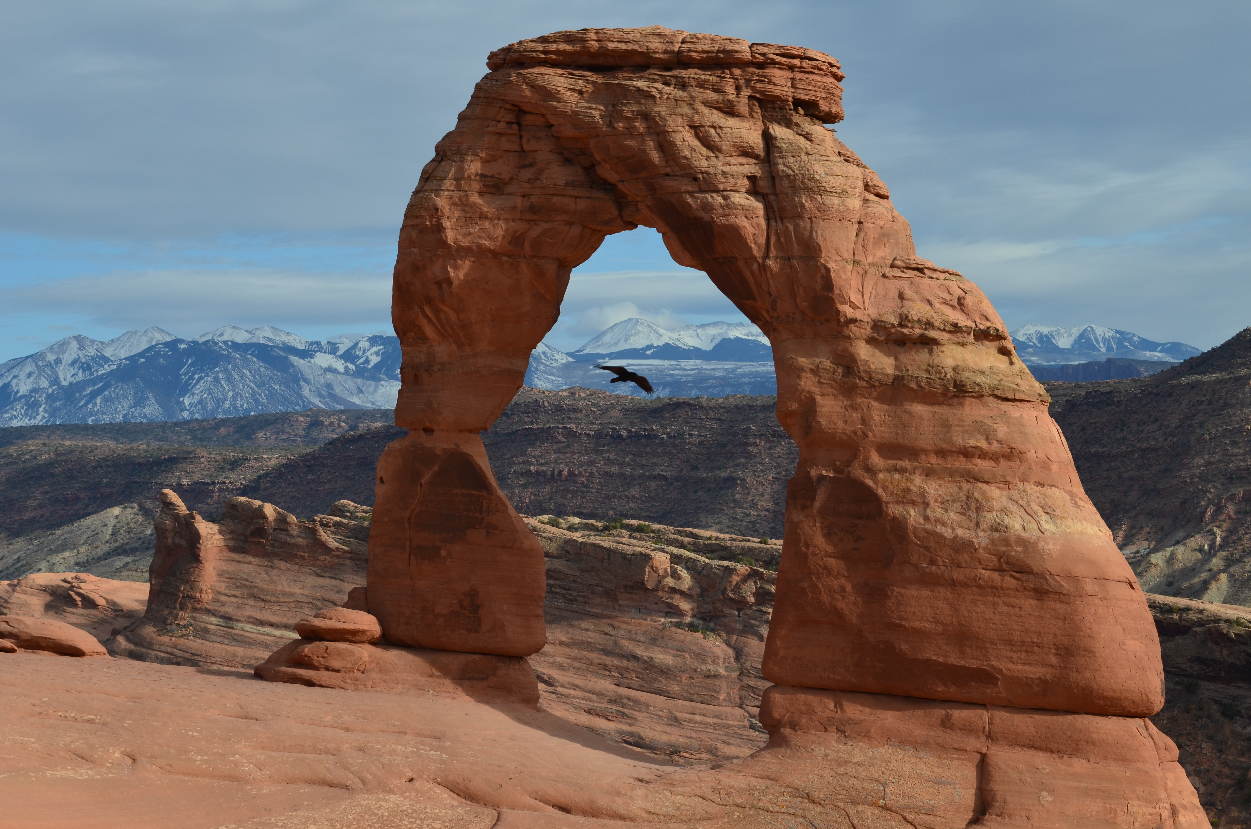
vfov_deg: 16.5
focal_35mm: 82
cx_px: 626
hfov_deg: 24.7
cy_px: 414
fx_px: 2861
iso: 200
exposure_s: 1/320
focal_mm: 55
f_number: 10
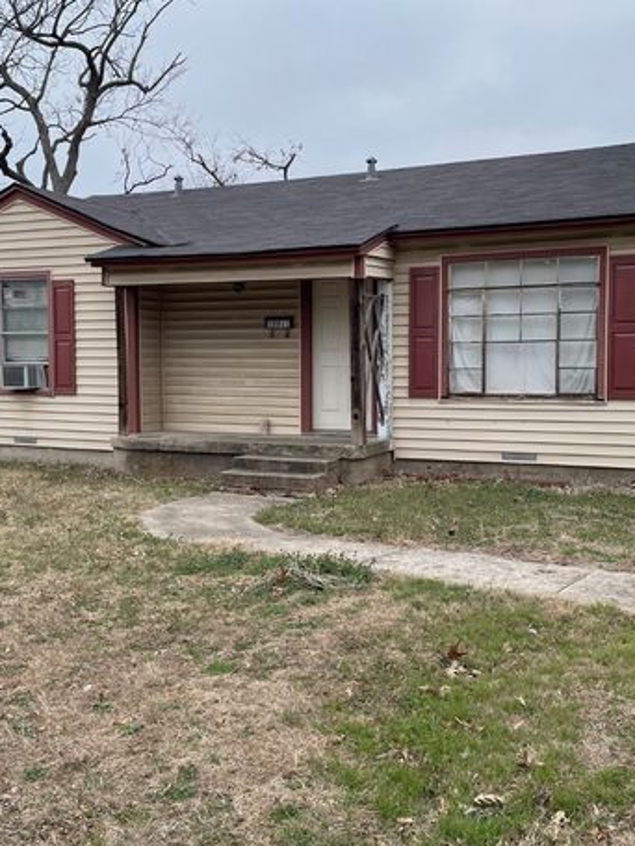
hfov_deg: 37.7
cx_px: 310
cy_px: 409
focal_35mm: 38
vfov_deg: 49.0
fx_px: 929
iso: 32
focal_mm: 4.2
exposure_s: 1/1595
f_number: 1.6
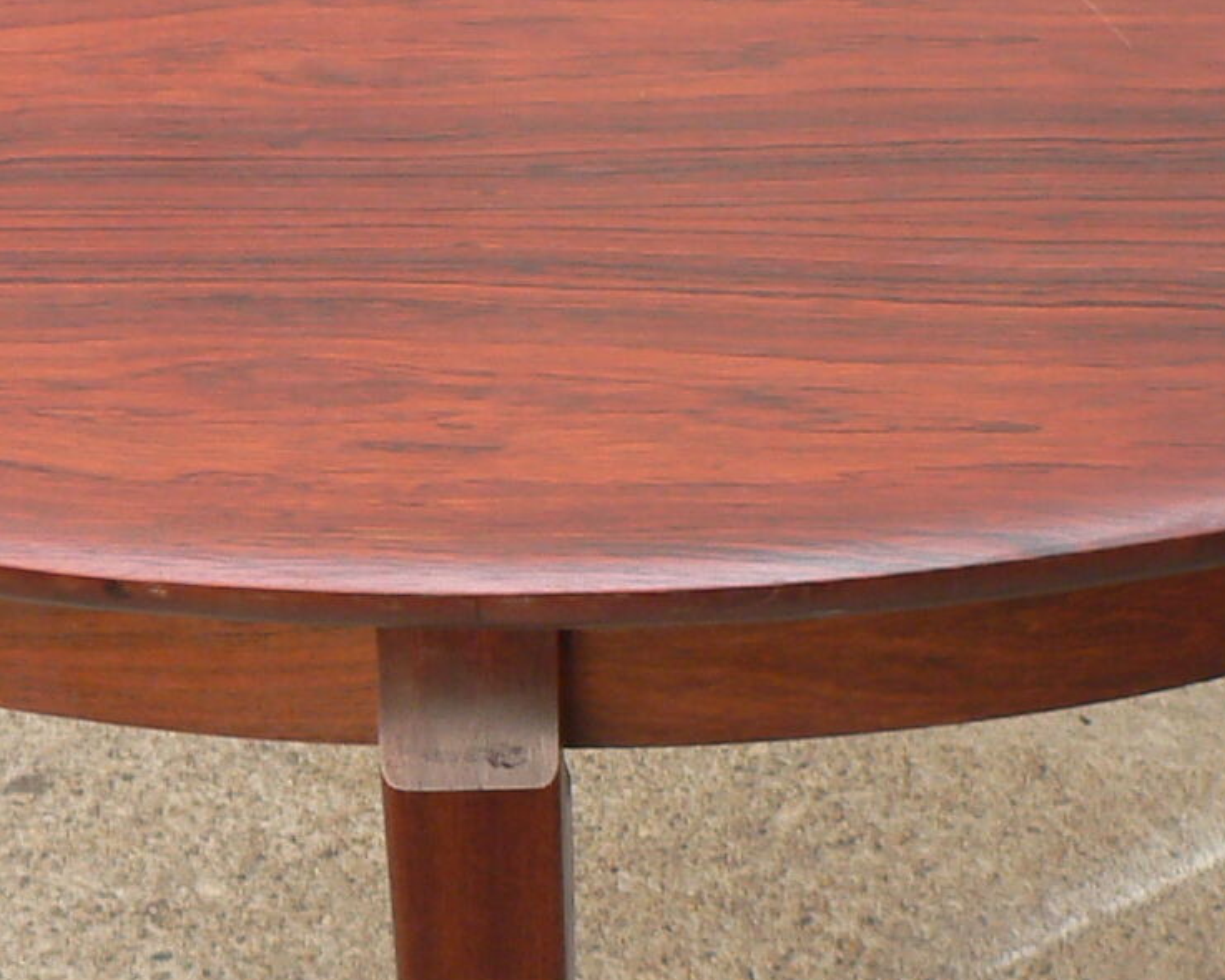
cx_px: 530
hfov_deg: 15.8
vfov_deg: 12.6
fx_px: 4424
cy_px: 699
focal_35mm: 122
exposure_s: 1/40
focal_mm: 6
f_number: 2.8
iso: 80
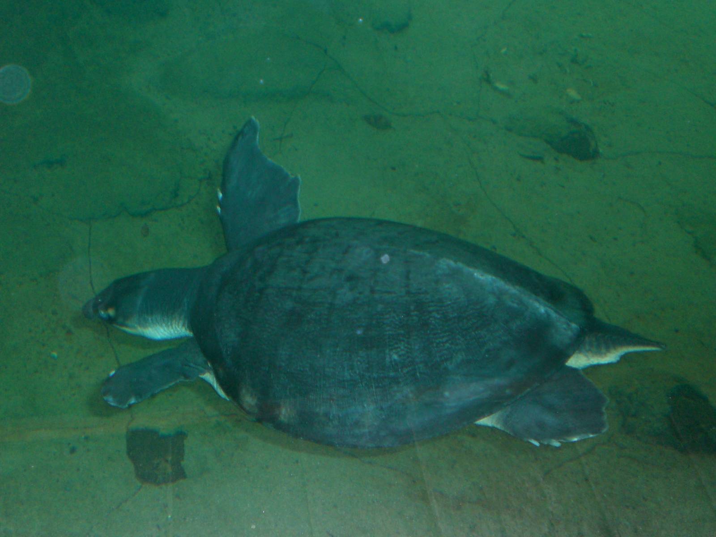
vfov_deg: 28.6
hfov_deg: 37.5
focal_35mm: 51
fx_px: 1055
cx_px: 358
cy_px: 268
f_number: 3.6
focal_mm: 8.44
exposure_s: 1/60
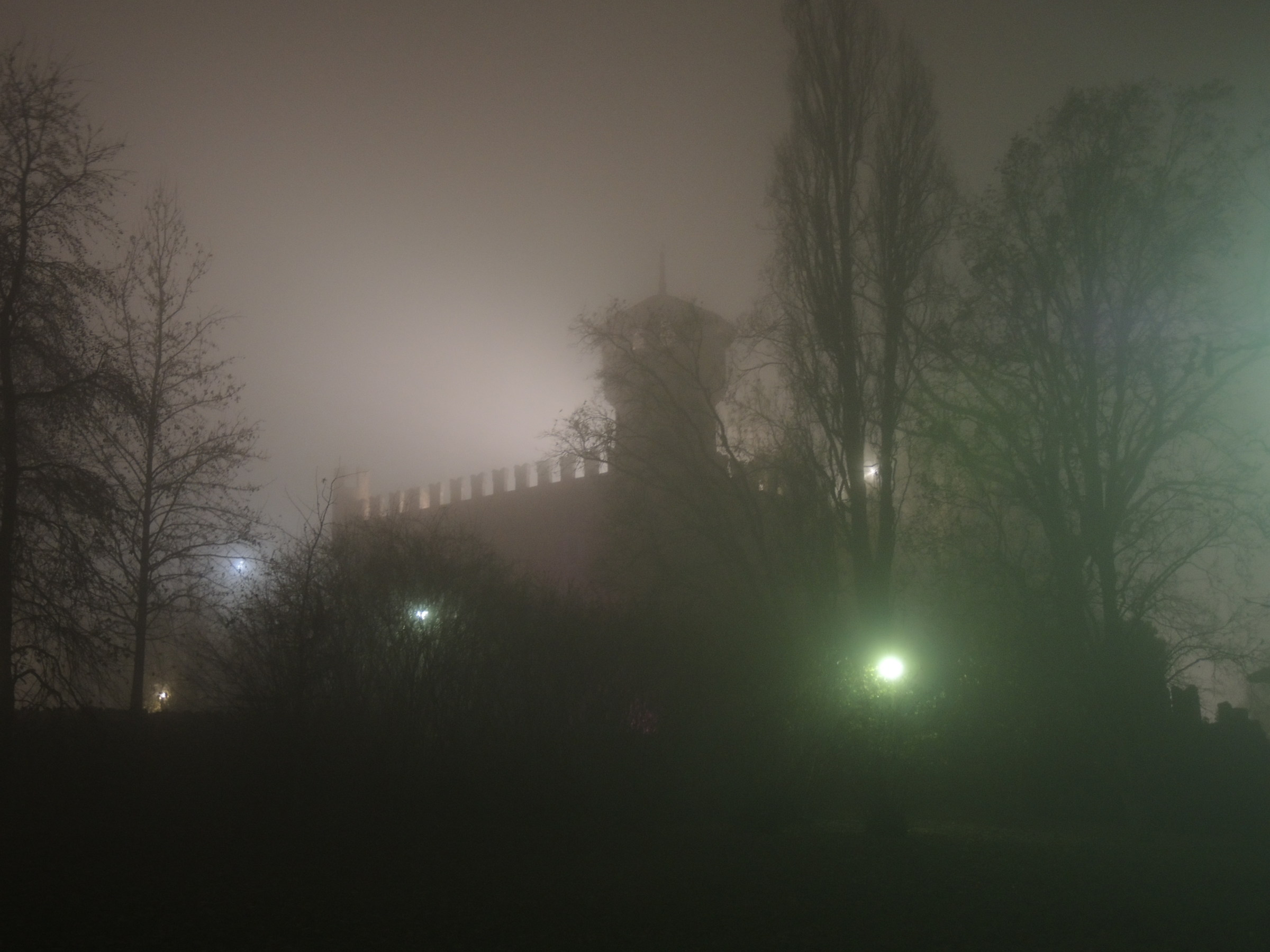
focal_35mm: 38
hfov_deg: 49.0
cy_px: 476
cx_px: 635
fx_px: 1394
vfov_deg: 37.7
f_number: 2.2
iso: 1100
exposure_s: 1/15
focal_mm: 8.2
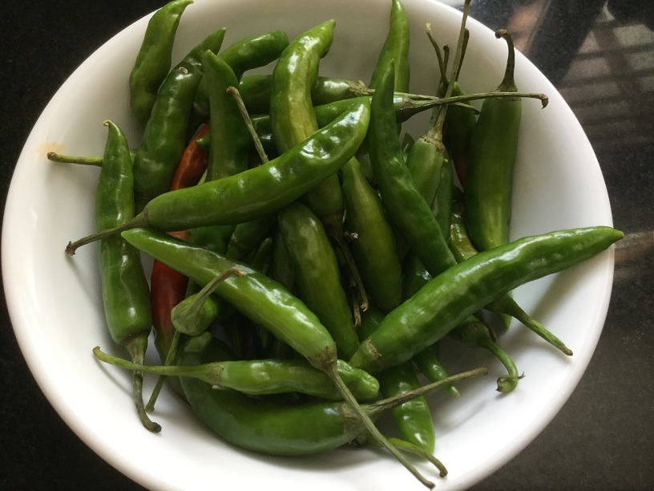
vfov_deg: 45.4
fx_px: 586
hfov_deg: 58.4
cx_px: 327
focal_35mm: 31
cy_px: 246
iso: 100
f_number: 2.4
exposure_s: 1/33
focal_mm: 3.3
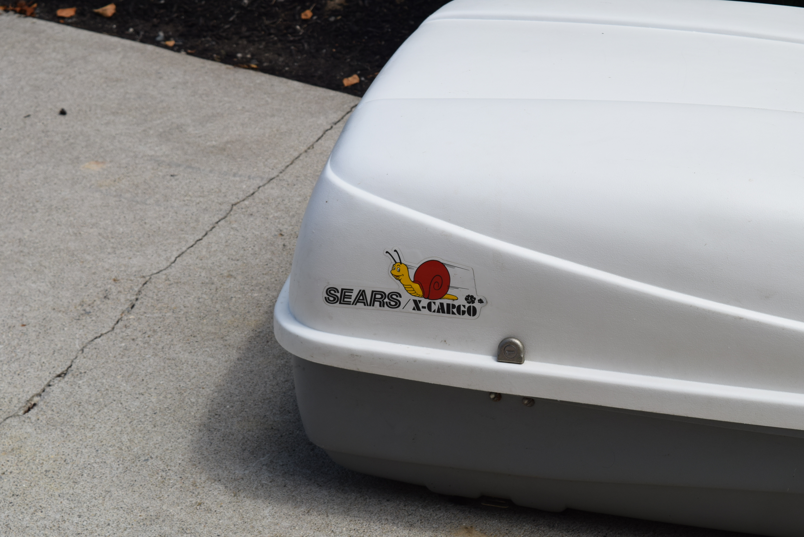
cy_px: 268
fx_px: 1844
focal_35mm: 82
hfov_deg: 24.6
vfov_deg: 16.6
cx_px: 402
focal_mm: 55
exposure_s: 1/320
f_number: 9
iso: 200
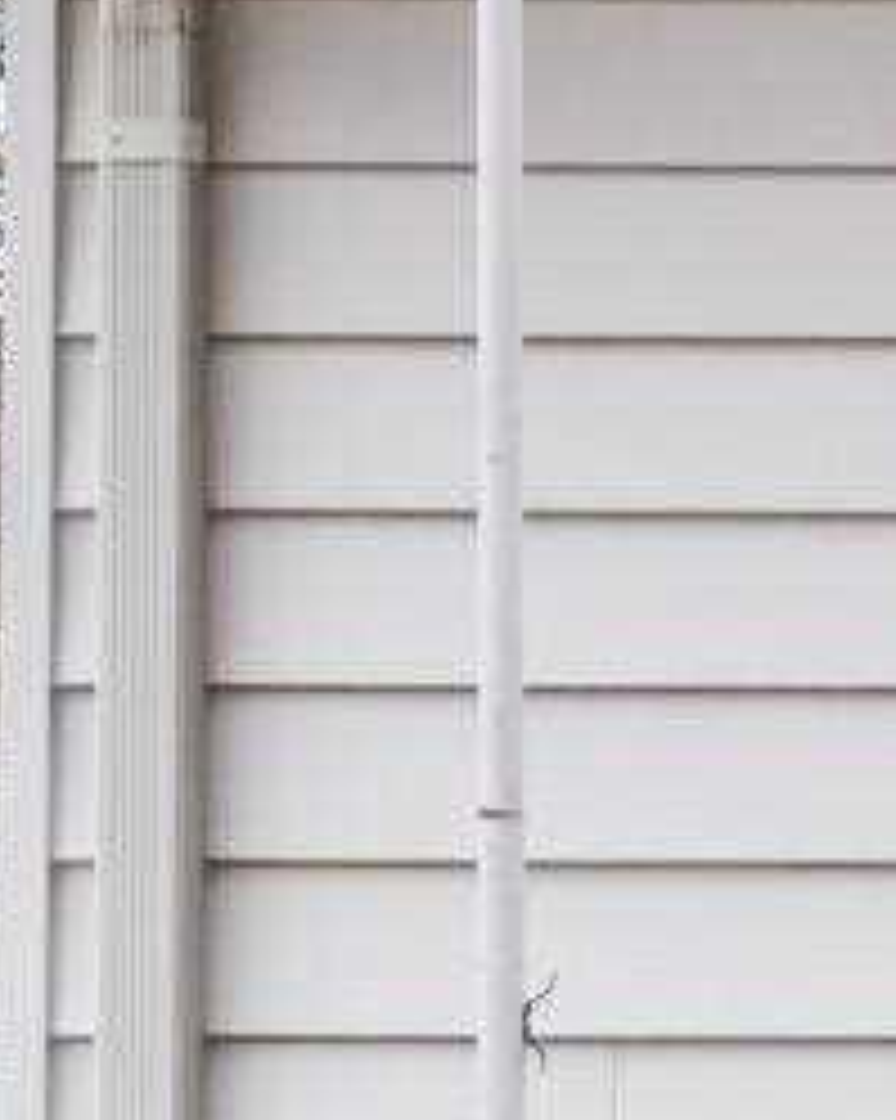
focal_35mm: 330
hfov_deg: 4.1
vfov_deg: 5.9
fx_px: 10945
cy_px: 699
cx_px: 4710
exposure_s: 1/100
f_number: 9
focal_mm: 35
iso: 400
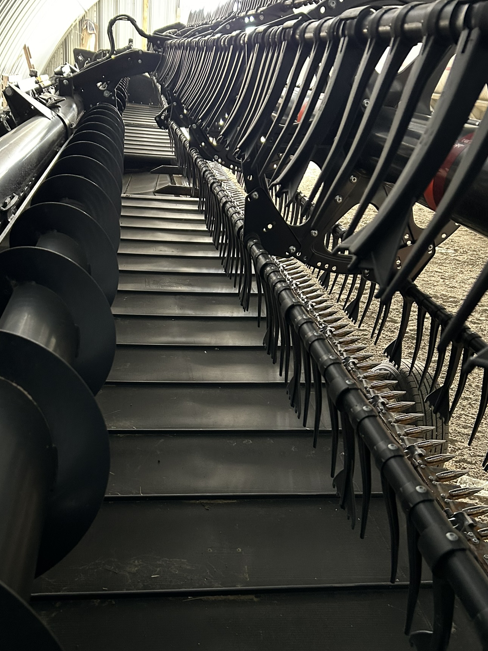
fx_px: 583
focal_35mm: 31
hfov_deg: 45.2
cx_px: 200
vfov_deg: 58.1
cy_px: 375
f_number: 1.5
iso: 640
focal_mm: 5.7
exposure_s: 1/30
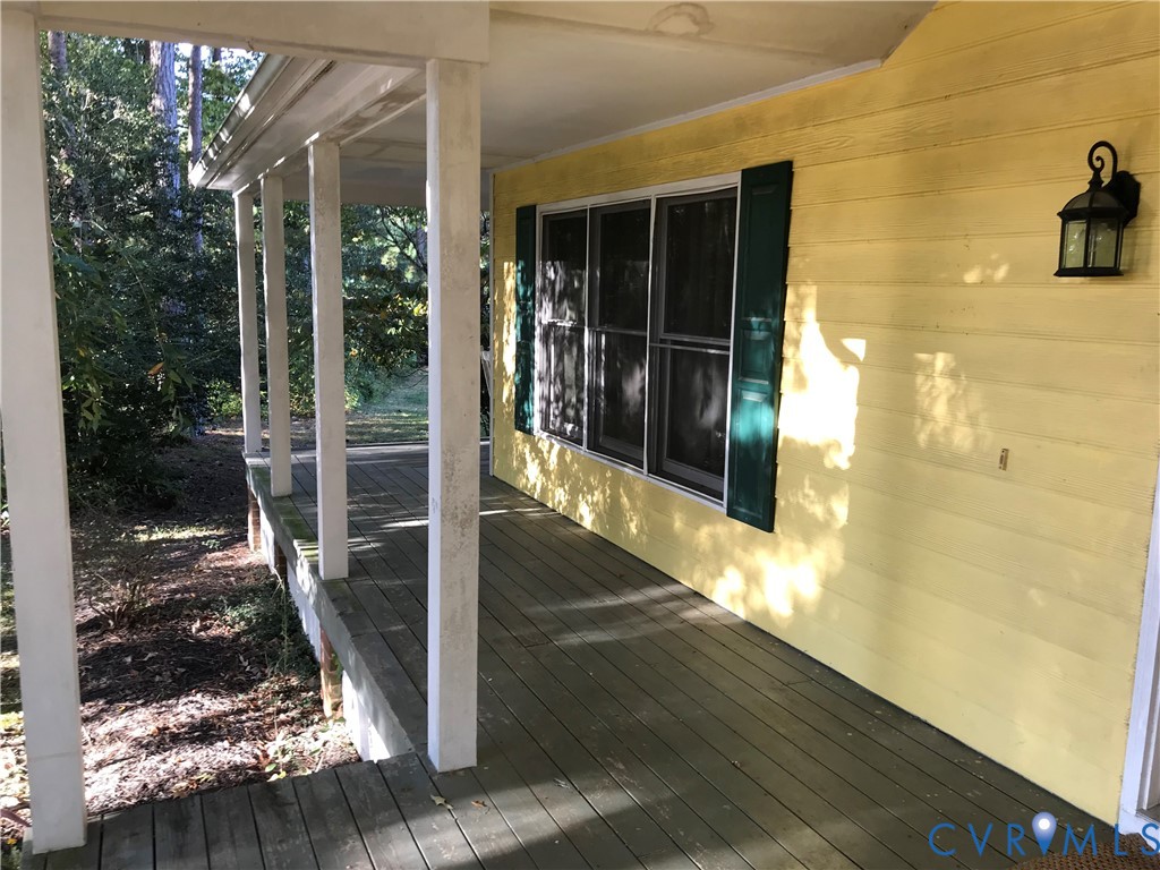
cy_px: 435
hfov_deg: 63.4
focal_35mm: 28
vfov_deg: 49.7
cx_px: 580
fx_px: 938
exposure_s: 1/60
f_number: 1.8
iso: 25
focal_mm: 3.99
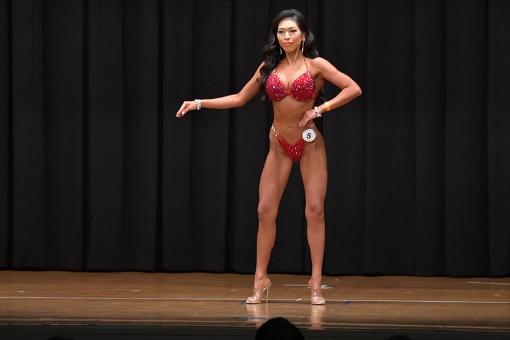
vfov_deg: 5.7
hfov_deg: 8.6
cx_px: 255
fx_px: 3398
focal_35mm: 240
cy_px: 170
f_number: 5.6
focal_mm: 160
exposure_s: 1/400
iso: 6400
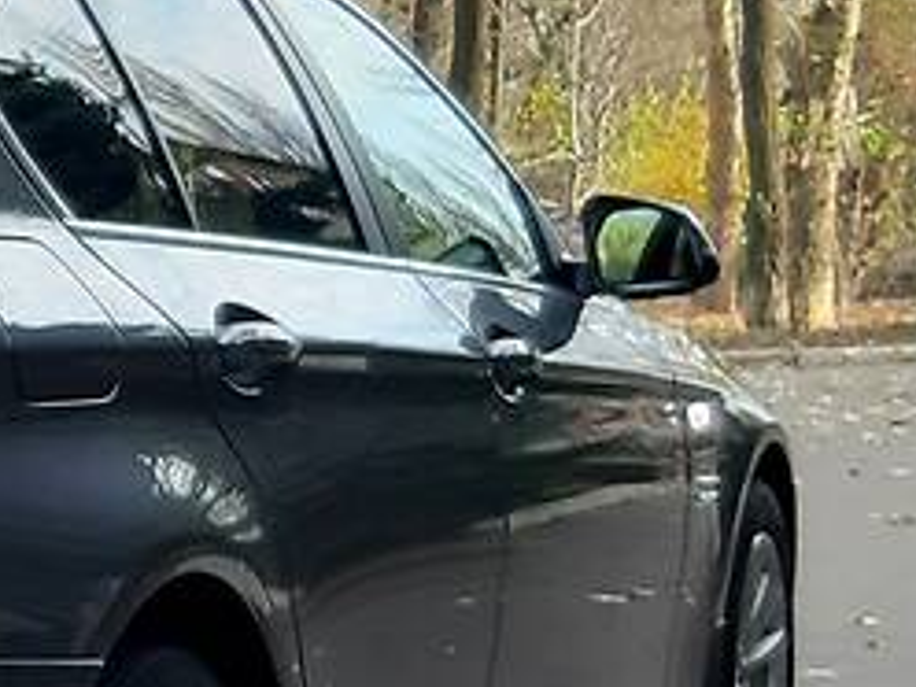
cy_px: 587
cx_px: -491
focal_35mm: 87
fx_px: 2302
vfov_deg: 16.8
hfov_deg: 19.4
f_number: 1.7
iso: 40
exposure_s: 1/235
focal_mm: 3.9
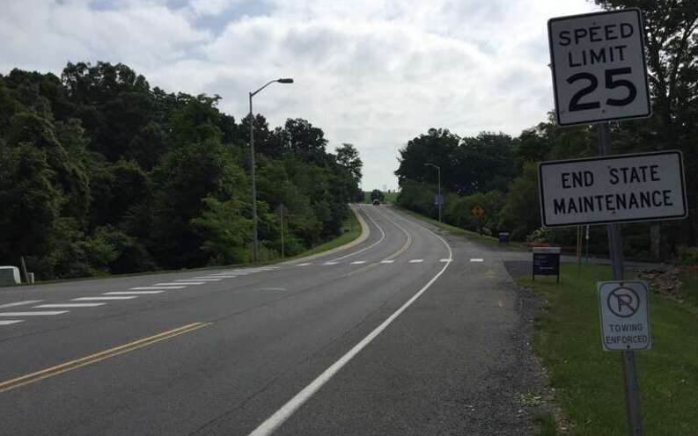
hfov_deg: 61.2
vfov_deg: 40.5
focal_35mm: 31
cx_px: 351
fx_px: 590
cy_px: 248
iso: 32
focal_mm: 4.15
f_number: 2.2
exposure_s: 1/4405
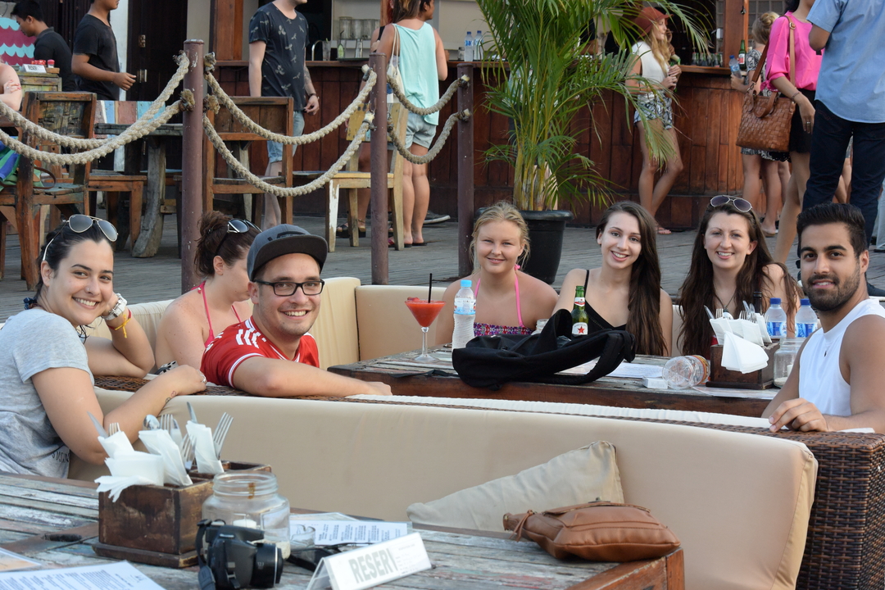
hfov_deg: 25.1
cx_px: 442
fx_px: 1991
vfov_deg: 16.9
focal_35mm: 81
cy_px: 295
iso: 400
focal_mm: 30
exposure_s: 1/100
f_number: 5.6
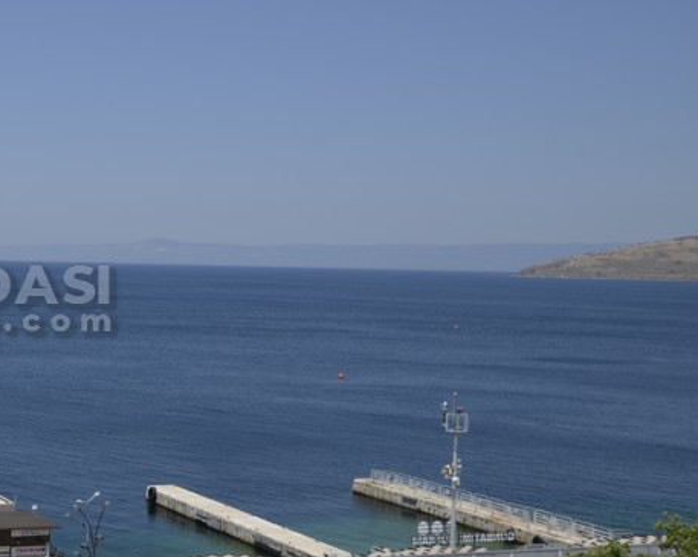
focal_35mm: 63
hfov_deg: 27.4
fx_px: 1301
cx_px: -78
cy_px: 296
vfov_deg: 24.2
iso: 100
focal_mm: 20
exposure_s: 1/350
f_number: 9.5
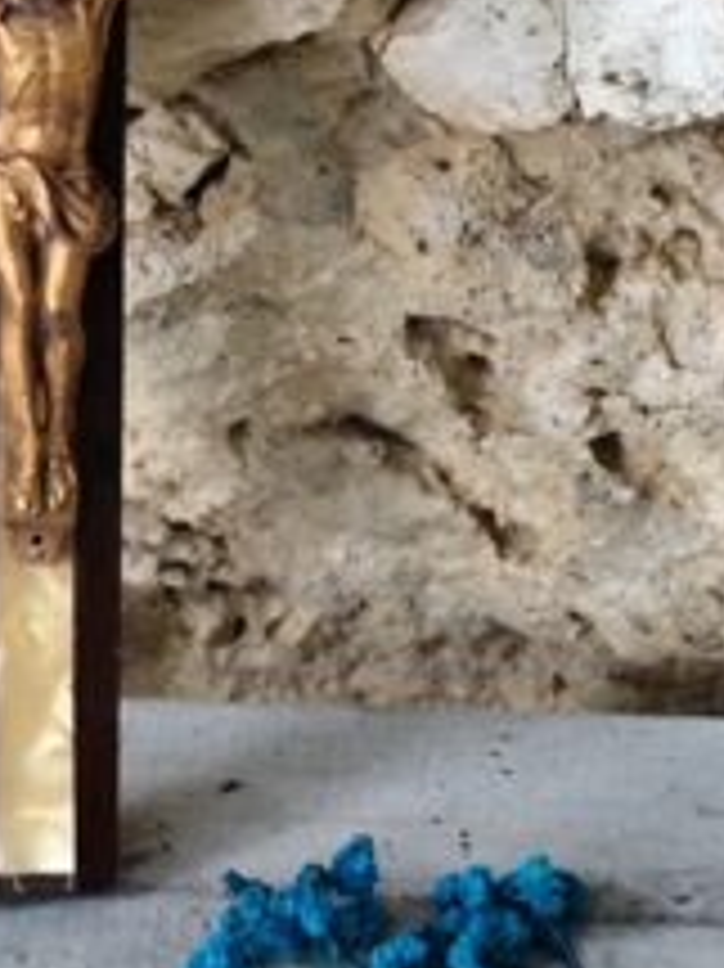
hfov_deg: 8.6
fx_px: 4829
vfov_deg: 11.4
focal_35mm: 173
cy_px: 180
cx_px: 112
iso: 320
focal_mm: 6.19
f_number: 1.65
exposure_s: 1/33.3
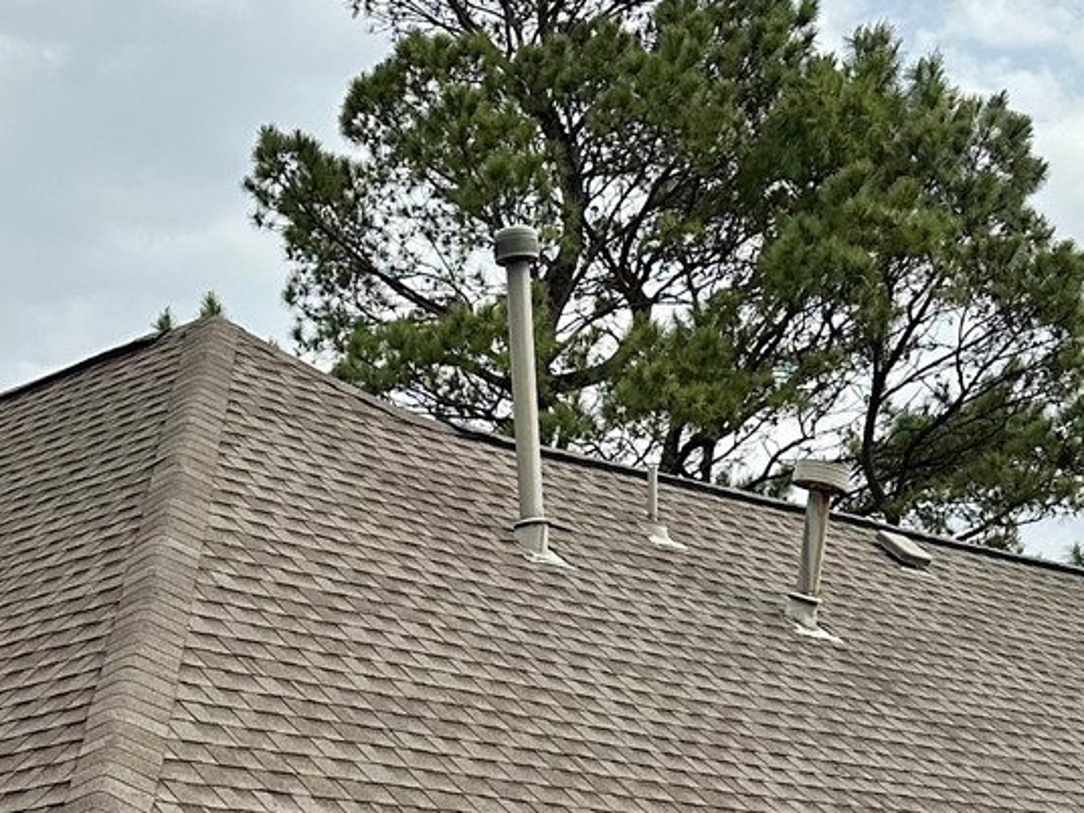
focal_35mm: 86
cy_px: 1058
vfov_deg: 16.3
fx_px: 2693
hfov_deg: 22.6
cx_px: 324
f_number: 1.78
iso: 80
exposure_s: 1/4348
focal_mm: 6.86
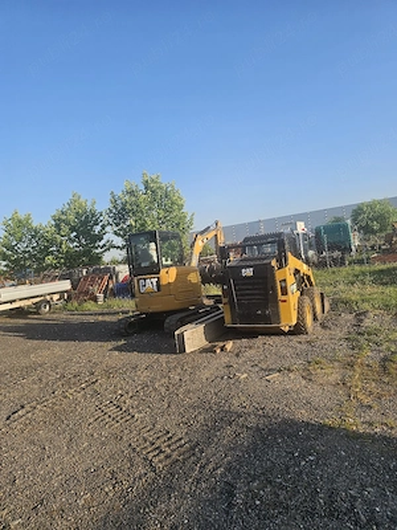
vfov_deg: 73.9
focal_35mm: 23
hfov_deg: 58.9
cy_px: 265
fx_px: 352
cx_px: 198
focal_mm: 6.3
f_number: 1.7
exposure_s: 1/417
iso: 10
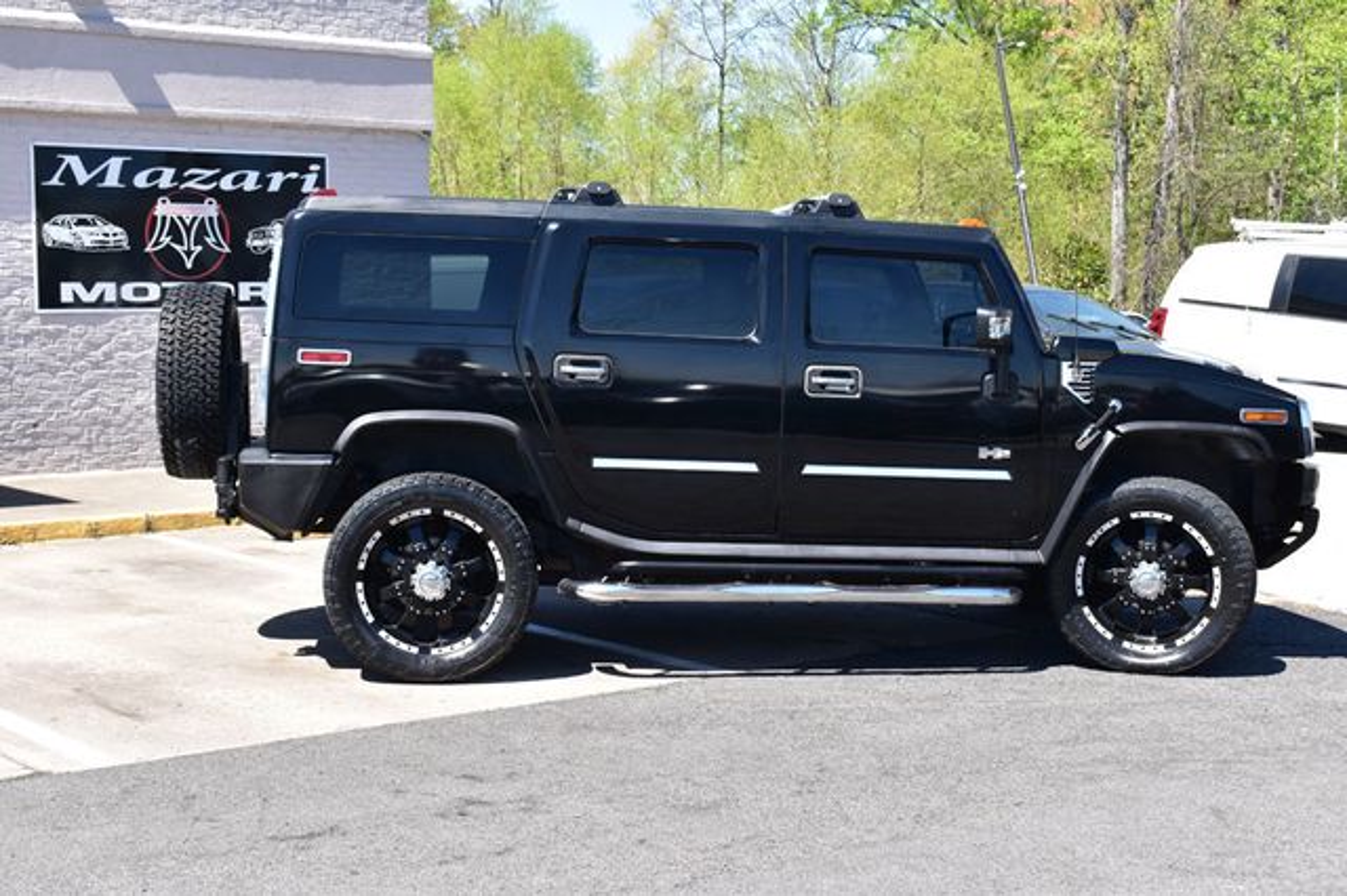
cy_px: 448
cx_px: 674
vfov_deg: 25.0
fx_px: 2019
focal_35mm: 54
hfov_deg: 36.9
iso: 400
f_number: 10
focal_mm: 36
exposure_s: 1/320
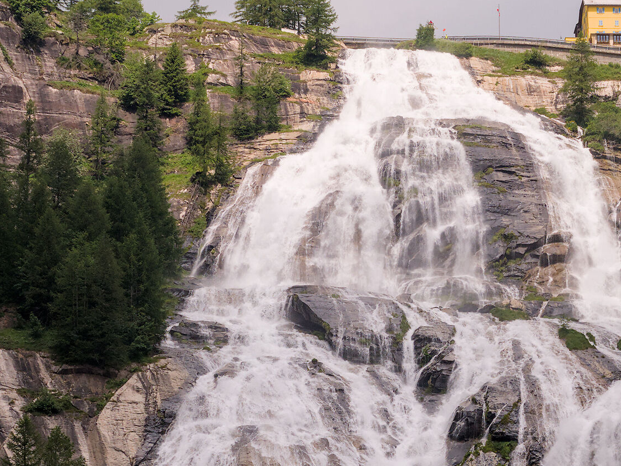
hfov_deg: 13.1
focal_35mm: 150
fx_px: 2692
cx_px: 460
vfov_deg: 9.9
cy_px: 350
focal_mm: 35
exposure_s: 1/500
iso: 200
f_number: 8
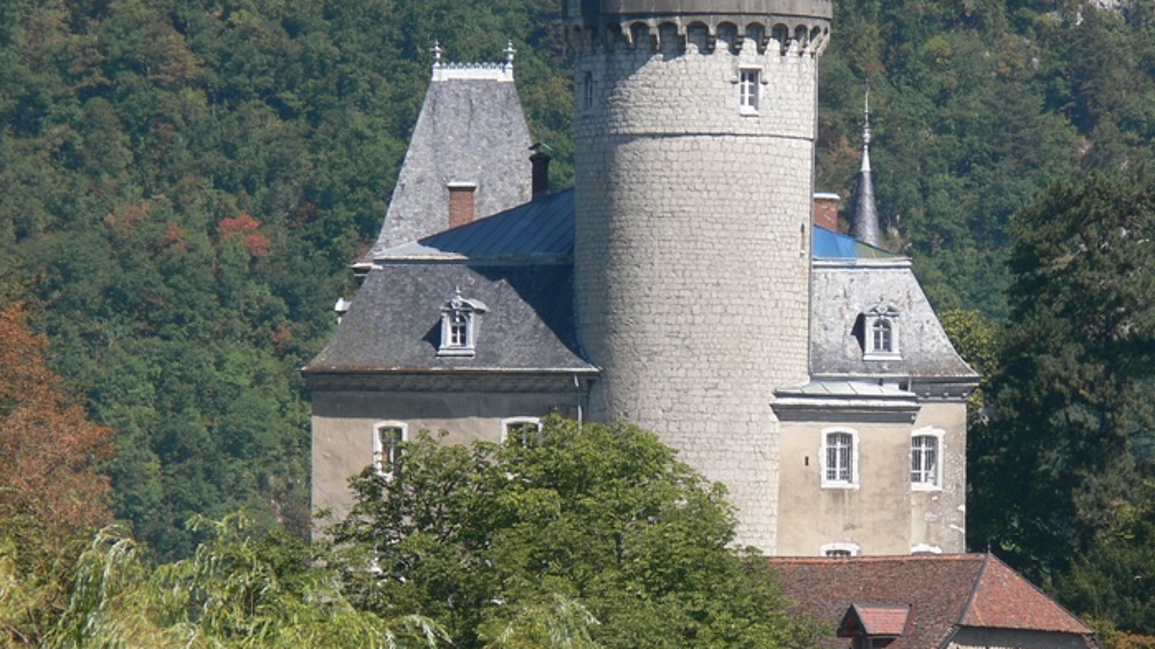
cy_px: 324
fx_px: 16781
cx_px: 732
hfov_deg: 3.9
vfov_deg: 2.2
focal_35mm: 548
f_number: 5.6
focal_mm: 73.8
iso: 80
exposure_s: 1/200
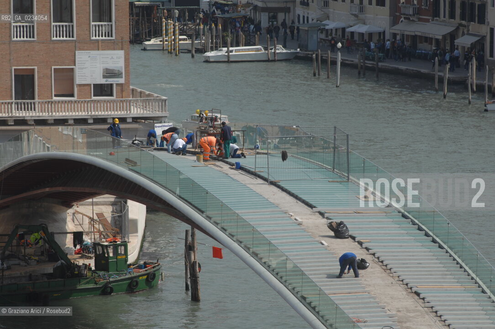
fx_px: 4120
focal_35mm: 300
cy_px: 164
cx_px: 248
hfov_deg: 6.9
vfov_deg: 4.6
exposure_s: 1/400
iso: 100
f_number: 7.1
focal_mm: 200
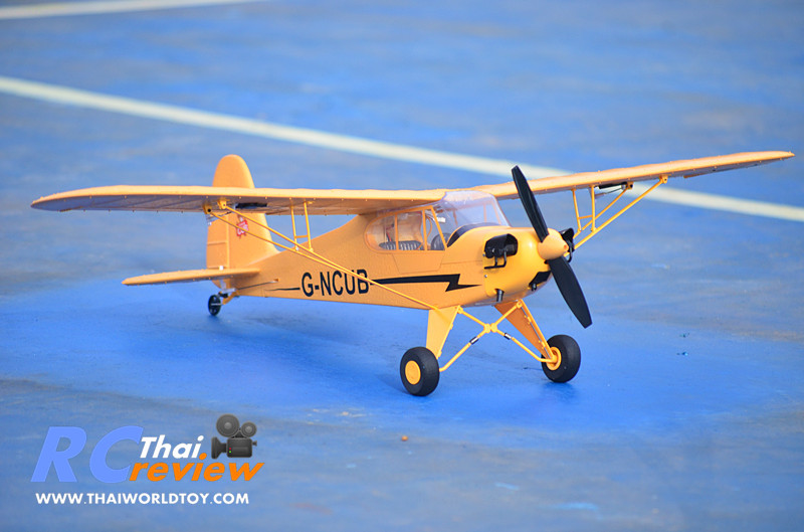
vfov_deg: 6.3
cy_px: 266
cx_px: 402
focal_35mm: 218
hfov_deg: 9.5
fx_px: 4845
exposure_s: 1/320
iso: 250
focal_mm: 145
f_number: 5.6
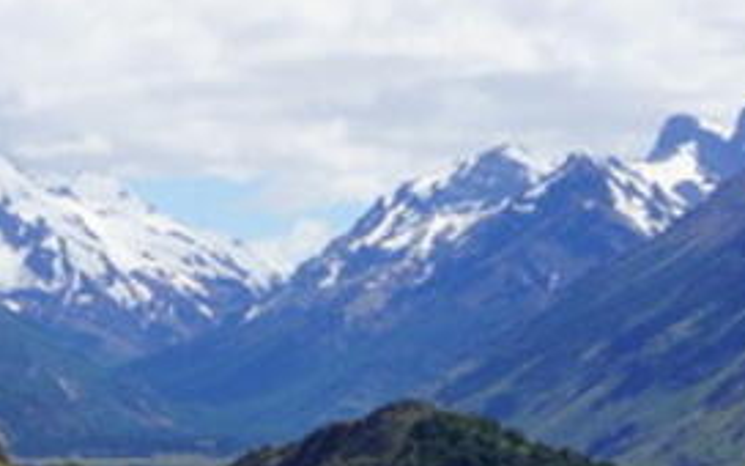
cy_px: 426
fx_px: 4386
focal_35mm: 216
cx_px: 392
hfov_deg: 9.7
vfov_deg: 6.1
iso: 100
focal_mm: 24
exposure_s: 1/200
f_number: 13
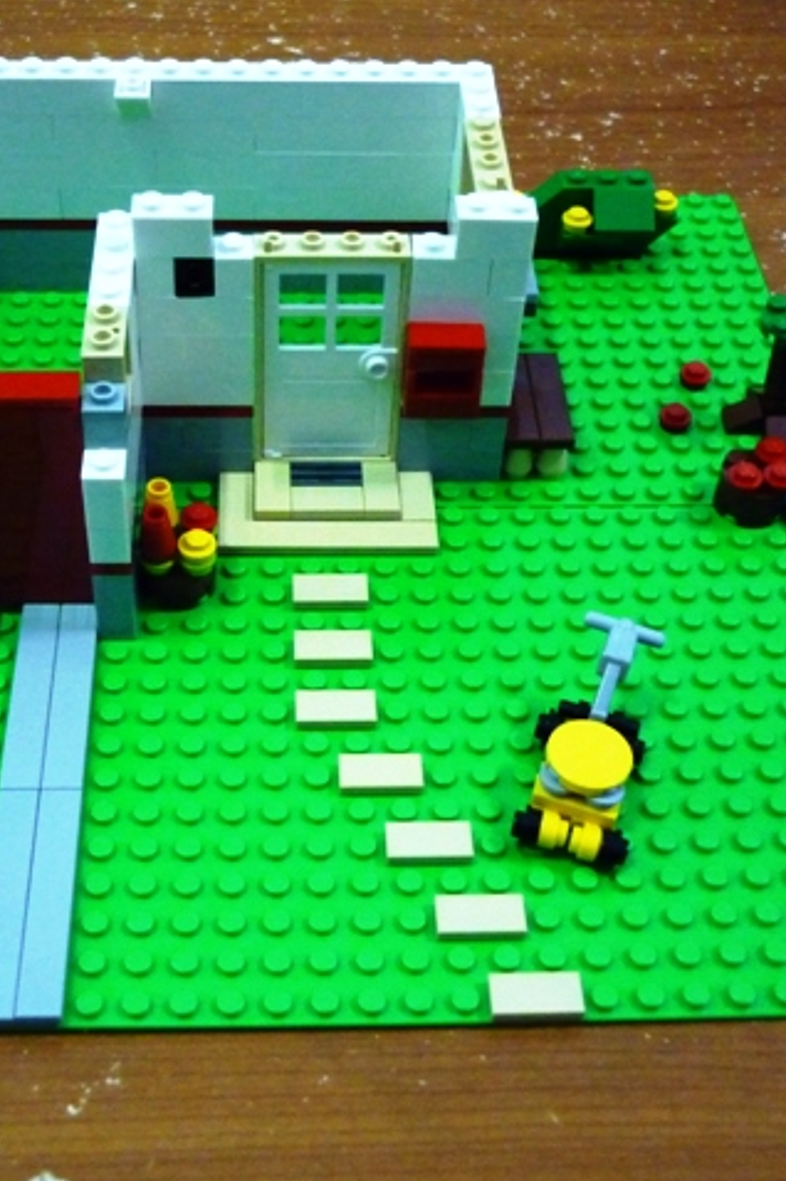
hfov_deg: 29.1
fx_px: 1509
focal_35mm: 46
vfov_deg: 42.8
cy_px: 590
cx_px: 302
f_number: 2.8
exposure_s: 1/15
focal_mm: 5.5
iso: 800
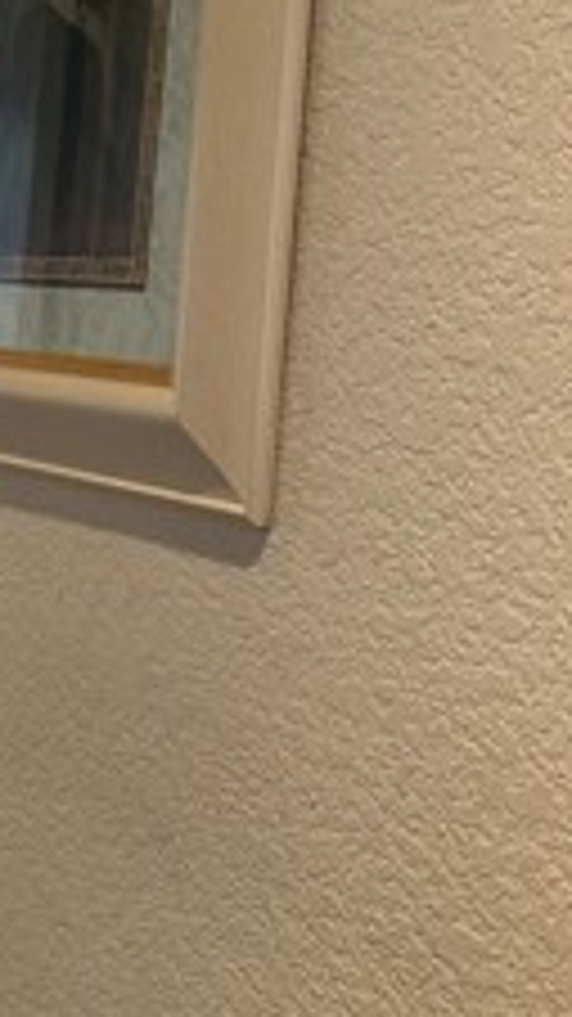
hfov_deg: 14.5
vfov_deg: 28.6
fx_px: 1997
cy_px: 459
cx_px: -423
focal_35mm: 74
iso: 200
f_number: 1.78
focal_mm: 6.86
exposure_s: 1/60
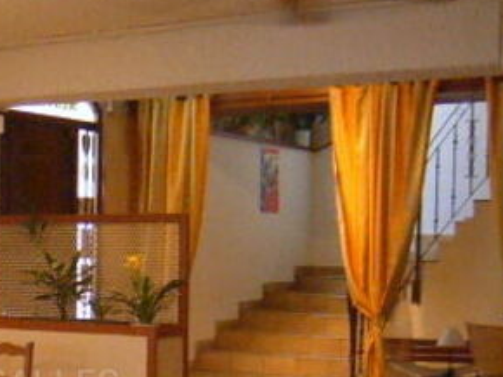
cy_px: 374
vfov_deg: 16.6
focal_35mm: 87
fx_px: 1263
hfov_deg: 21.2
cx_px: -68
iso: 100
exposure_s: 1/10
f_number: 2.8
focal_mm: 5.8
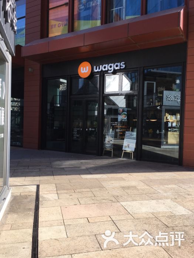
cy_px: 129
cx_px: 97
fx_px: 217
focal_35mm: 29
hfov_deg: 48.2
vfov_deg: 61.7
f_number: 2.2
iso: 25
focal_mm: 4.15
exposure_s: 1/398
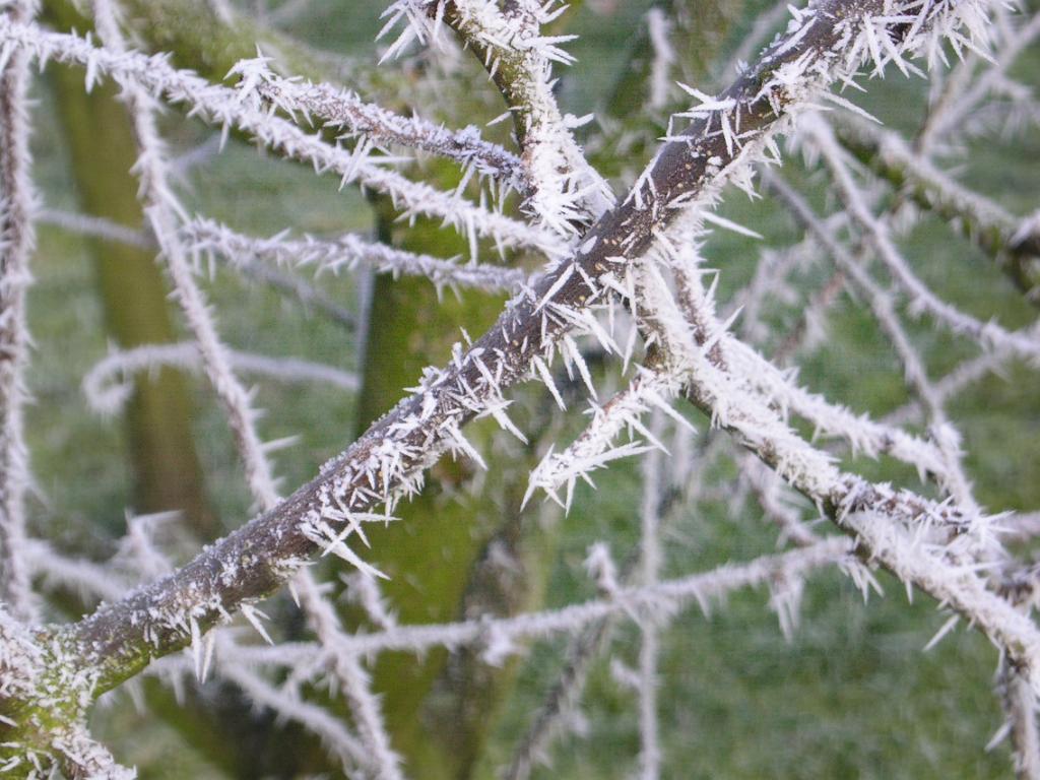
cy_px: 390
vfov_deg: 13.0
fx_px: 3425
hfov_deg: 17.3
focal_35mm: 114
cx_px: 520
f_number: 6.7
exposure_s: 1/45
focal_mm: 23.4
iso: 125
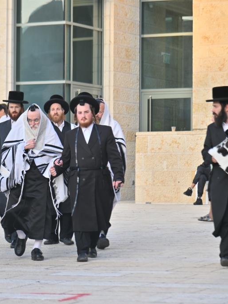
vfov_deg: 12.2
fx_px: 1422
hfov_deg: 9.1
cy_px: 152
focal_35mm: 162
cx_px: 21
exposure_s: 1/250
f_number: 4
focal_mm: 112
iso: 100
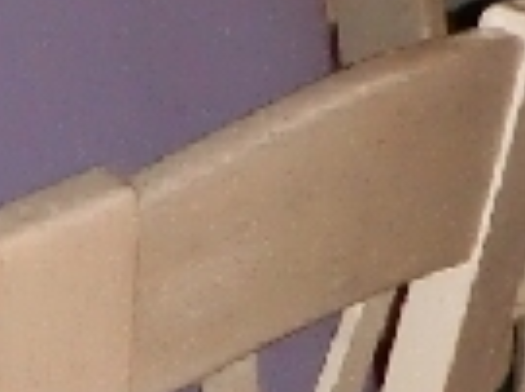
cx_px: 1684
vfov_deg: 3.1
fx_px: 7107
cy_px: -605
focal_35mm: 469
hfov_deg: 4.1
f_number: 4.1
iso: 400
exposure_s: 1/15
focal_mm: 11.7
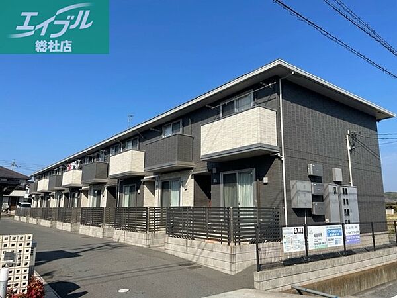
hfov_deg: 67.3
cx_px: 198
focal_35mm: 26
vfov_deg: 53.1
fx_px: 298
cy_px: 149
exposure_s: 1/3509
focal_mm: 4.2
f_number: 1.6
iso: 32
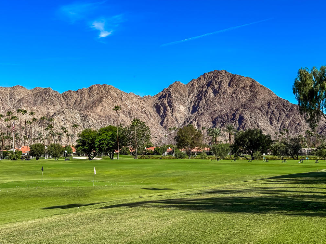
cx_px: 160
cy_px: 120
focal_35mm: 49
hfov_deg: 38.9
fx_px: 461
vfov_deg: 29.7
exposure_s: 1/4900
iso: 64
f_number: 1.8
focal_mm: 6.76
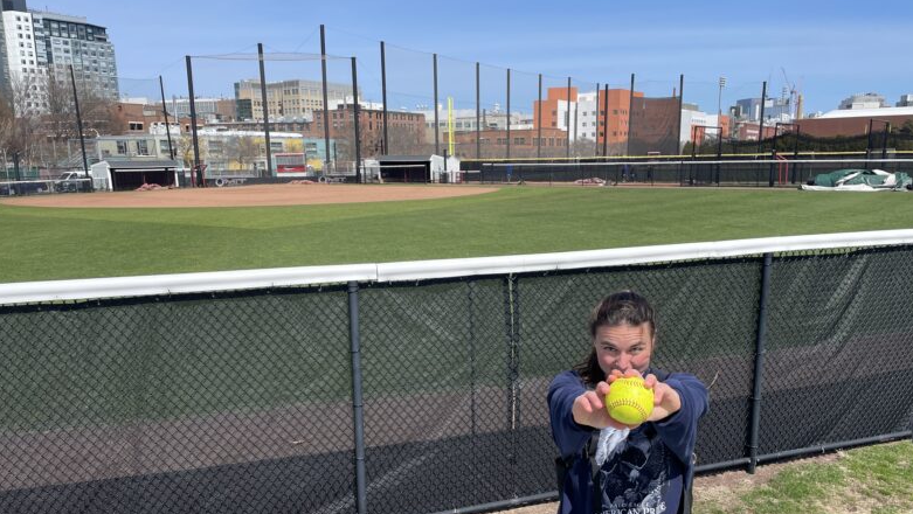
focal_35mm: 29
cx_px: 461
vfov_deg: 40.0
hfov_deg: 66.0
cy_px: 310
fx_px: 702
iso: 32
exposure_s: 1/3300
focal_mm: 4.2
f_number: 1.6
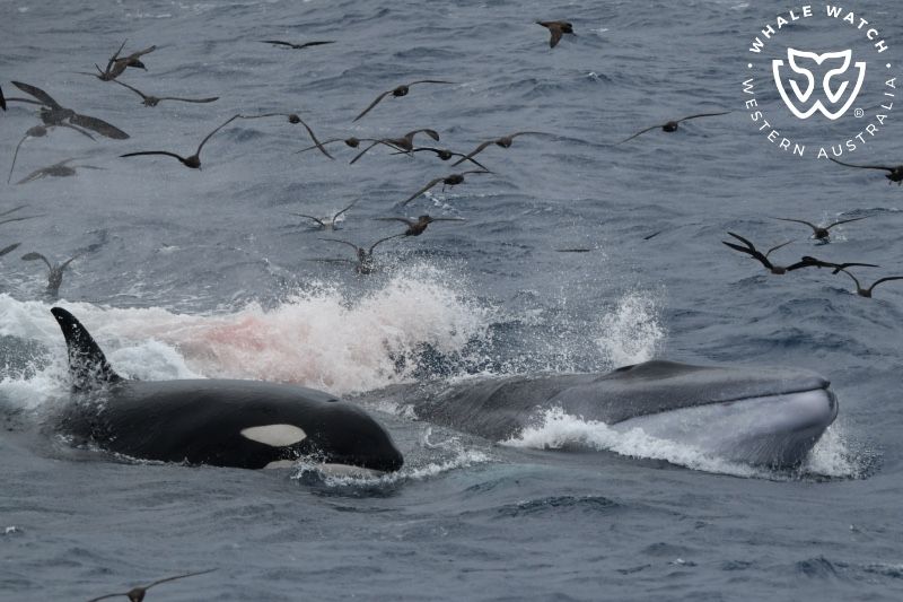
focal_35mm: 320
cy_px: 301
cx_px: 452
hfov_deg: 6.4
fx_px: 8024
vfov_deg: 4.3
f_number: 5.6
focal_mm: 320
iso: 800
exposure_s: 1/8000
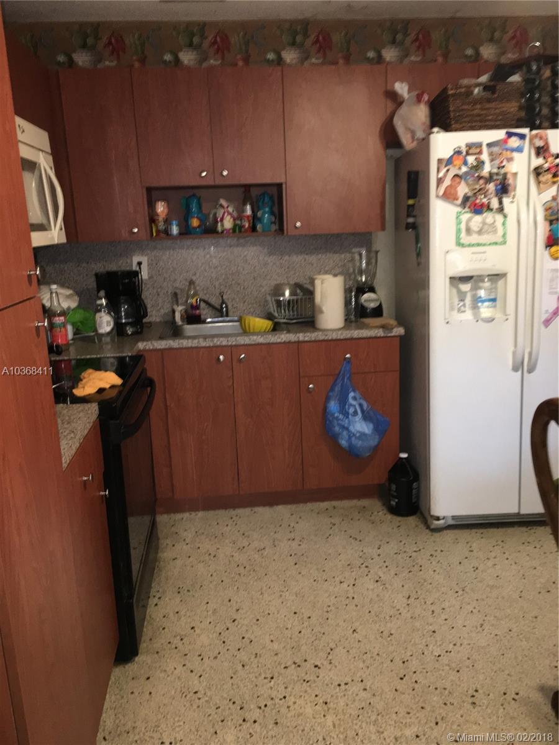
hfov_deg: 48.2
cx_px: 280
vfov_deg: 61.7
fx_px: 624
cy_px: 372
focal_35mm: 29
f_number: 2.2
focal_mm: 4.15
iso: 125
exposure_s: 1/16
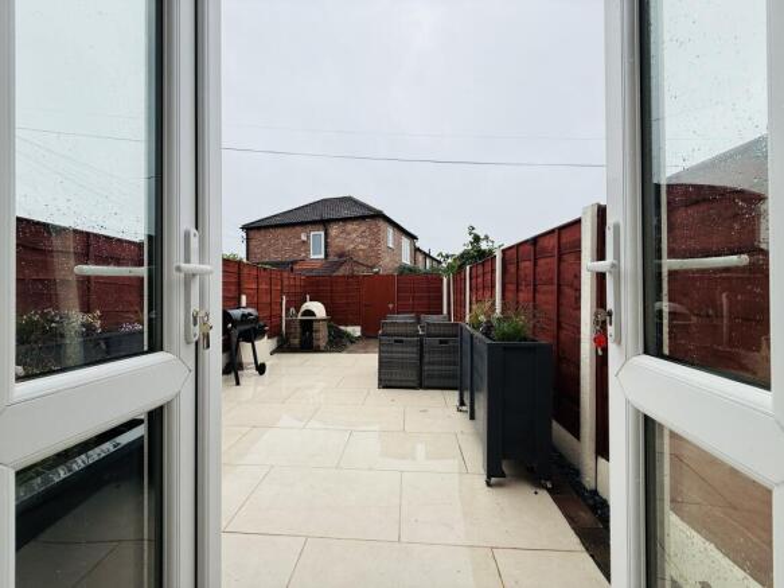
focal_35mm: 14
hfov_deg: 102.1
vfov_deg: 85.7
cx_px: 392
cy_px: 294
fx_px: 317
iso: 50
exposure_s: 1/374
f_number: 2.2
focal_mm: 2.22
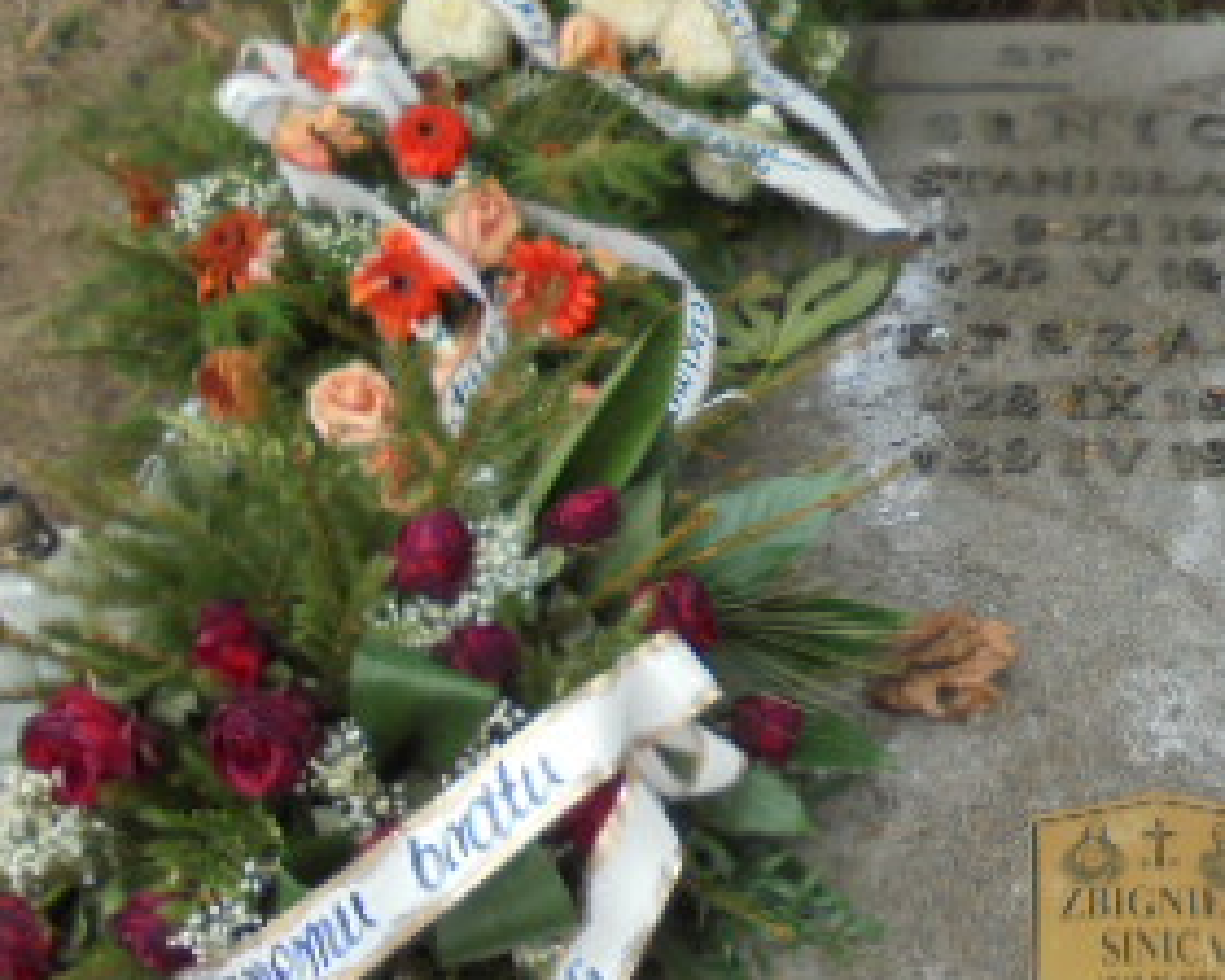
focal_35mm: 58
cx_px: 1076
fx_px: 2103
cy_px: 459
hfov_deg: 31.2
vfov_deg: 26.2
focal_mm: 4.6
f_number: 3.5
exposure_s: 1/100
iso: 100
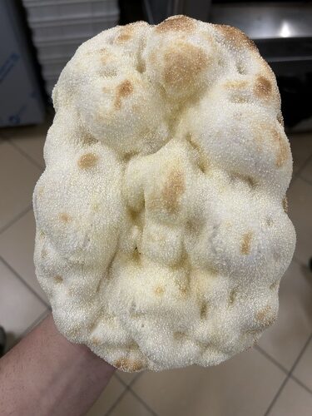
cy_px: 208
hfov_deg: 53.1
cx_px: 156
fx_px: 312
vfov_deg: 67.3
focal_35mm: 26
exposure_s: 1/50
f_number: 1.5
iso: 64
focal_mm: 5.7
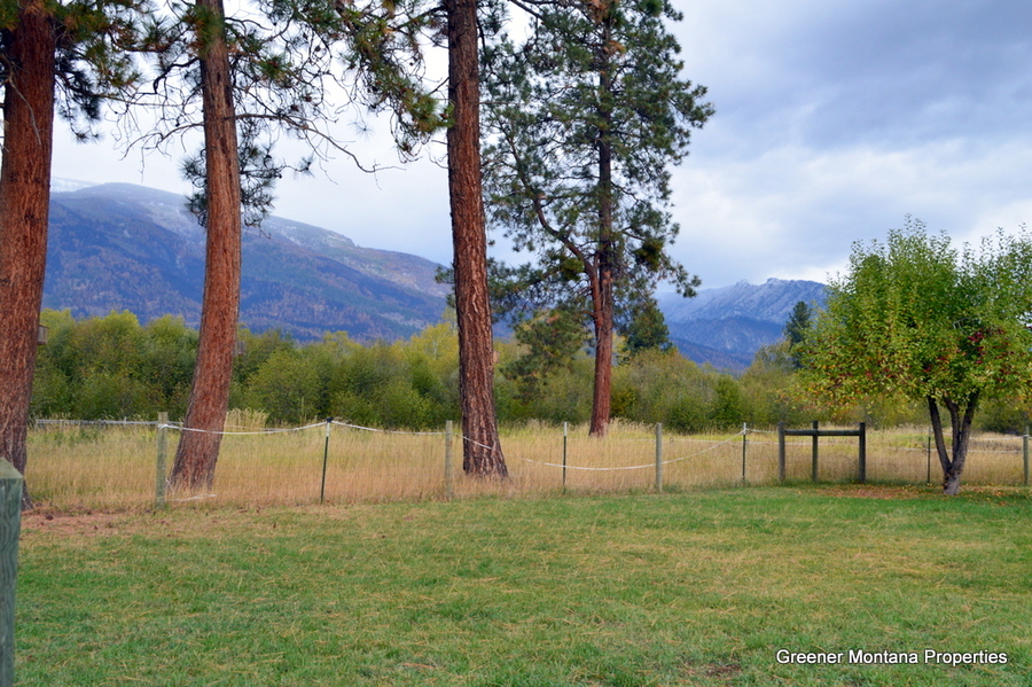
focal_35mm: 39
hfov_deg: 49.6
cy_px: 344
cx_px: 516
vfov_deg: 34.2
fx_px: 1117
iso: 400
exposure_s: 1/100
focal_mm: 26
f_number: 9
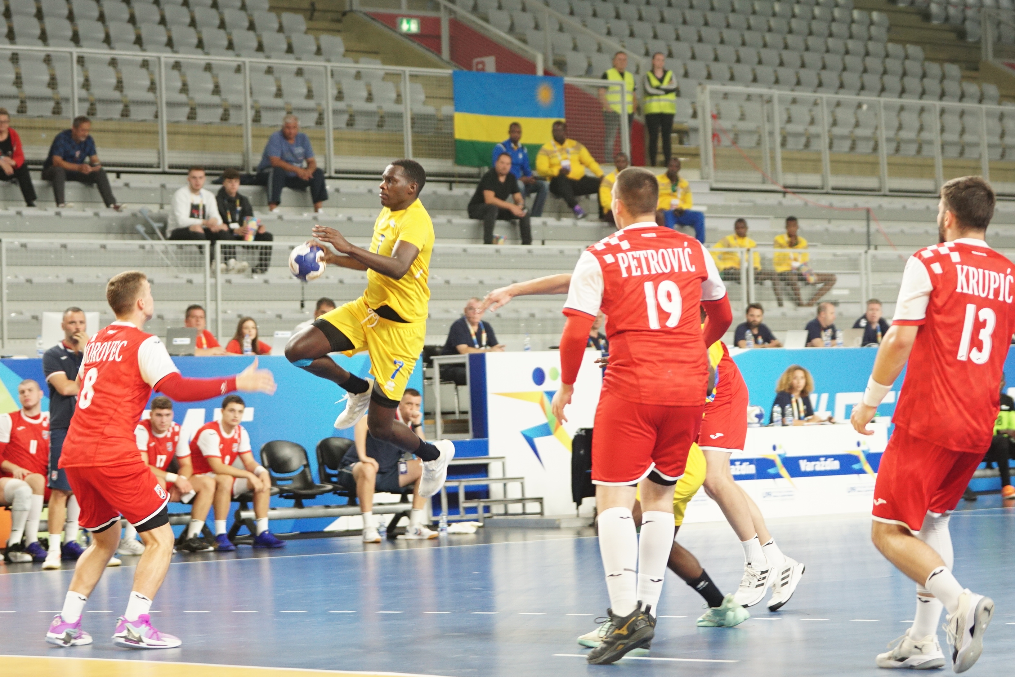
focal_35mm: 112
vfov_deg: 12.2
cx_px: 489
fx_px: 3157
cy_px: 333
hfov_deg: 18.3
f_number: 2.8
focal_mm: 70
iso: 1000
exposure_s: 1/320
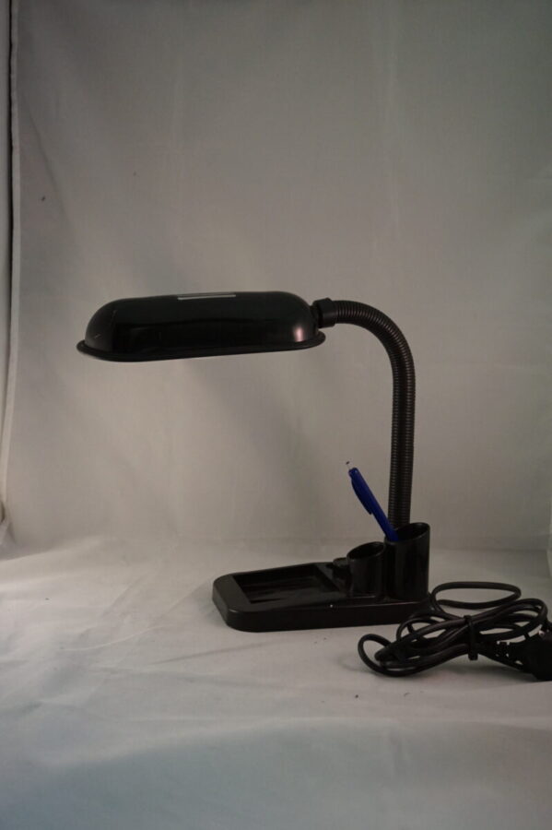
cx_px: 276
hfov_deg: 36.8
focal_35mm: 36
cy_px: 415
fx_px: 829
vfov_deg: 53.2
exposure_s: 1/160
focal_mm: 24
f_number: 4.5
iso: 2000
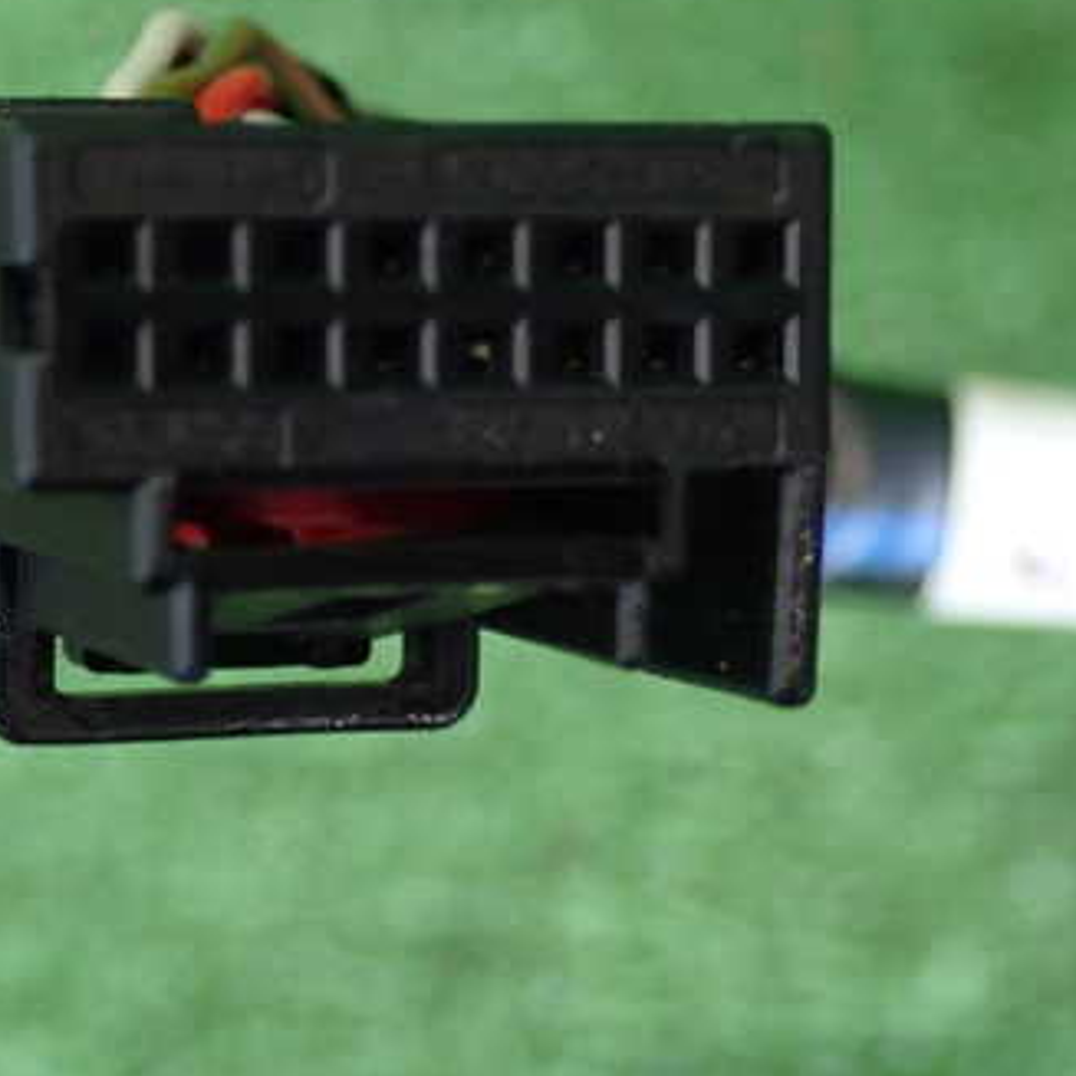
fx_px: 4396
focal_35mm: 125
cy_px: 507
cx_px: 444
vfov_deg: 14.0
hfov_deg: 13.9
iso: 800
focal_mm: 13.65
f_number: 4.1
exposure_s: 1/20
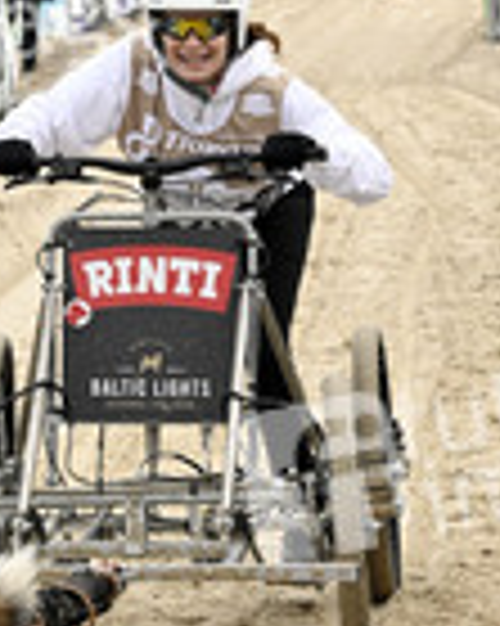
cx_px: 59
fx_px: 6018
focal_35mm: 325
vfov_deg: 6.0
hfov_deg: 4.8
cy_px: 234
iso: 2500
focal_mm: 120
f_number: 10
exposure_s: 1/1000
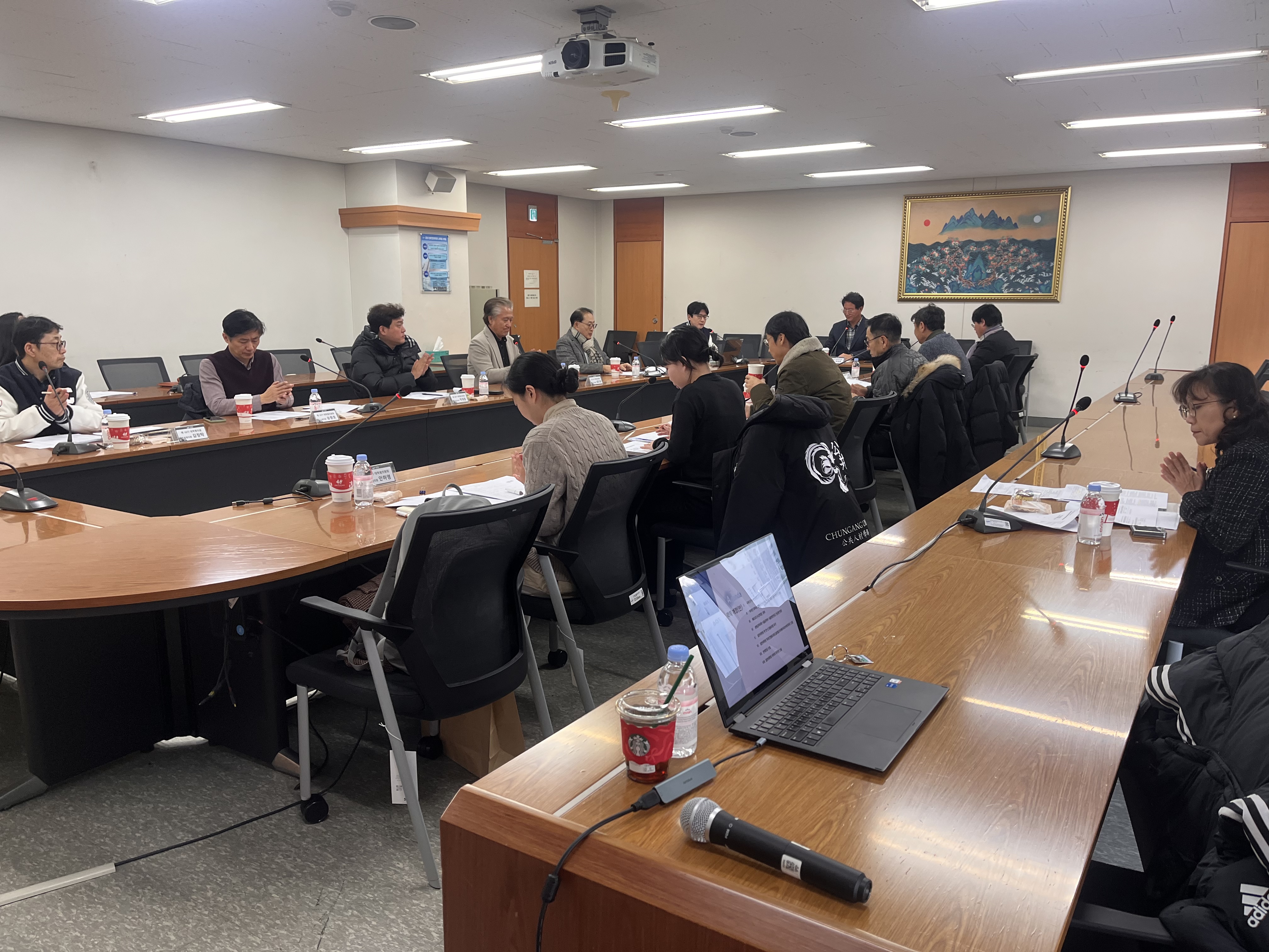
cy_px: 476
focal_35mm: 26
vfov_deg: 53.1
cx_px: 634
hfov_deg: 67.3
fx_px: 953
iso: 125
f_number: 1.6
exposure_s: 1/120
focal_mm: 5.1
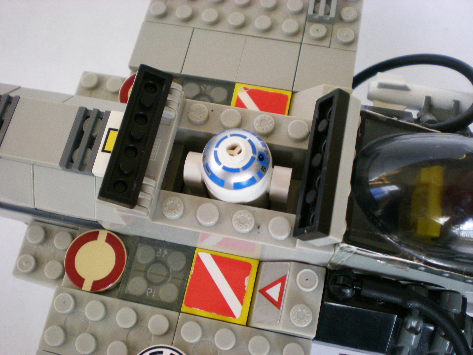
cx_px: 236
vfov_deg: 37.7
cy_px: 178
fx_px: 519
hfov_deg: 49.0
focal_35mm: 38
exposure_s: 1/58.1
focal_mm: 6.3
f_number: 3.1
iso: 158
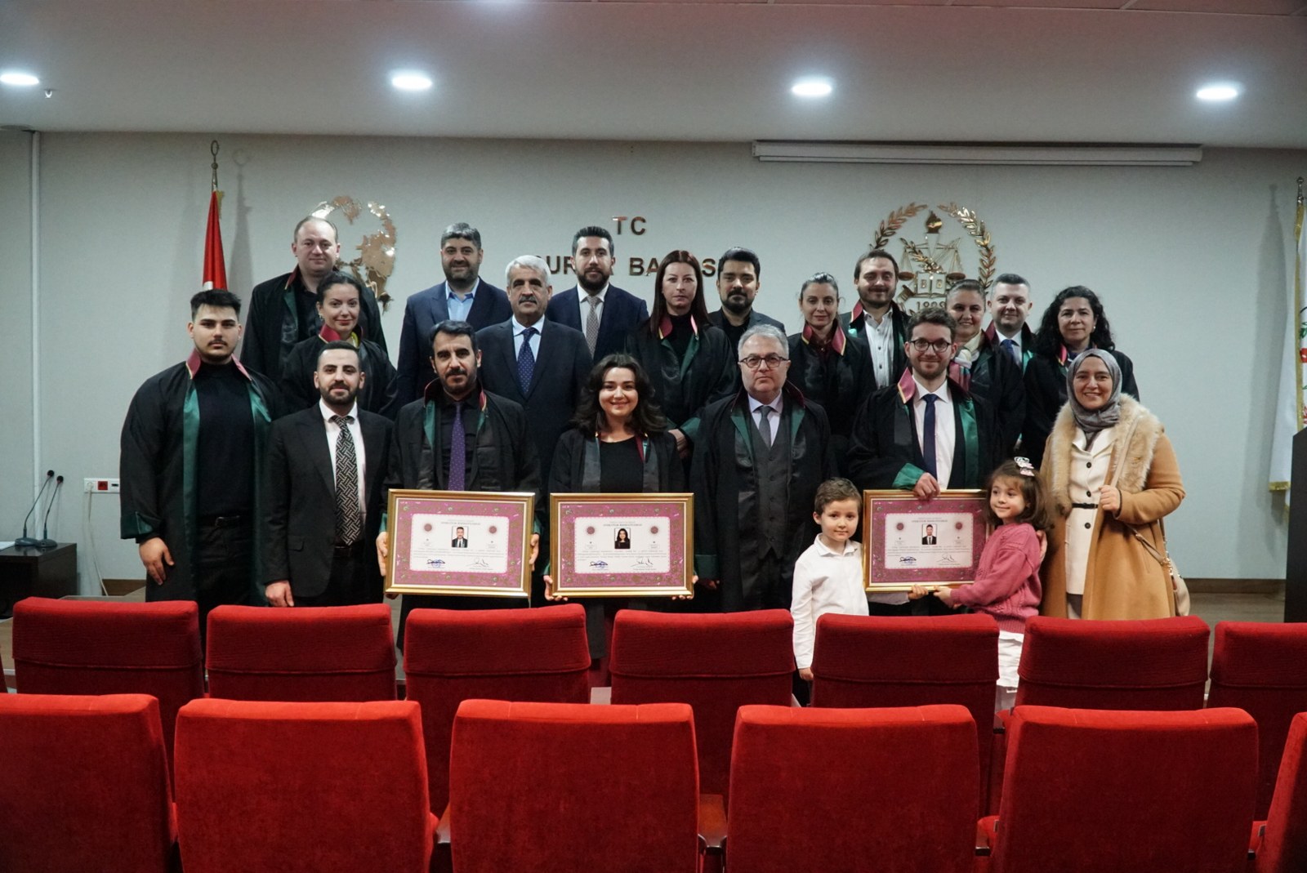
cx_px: 654
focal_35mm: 33
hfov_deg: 57.2
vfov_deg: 40.0
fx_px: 1199
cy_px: 436
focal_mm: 22
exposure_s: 1/160
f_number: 4
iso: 6400
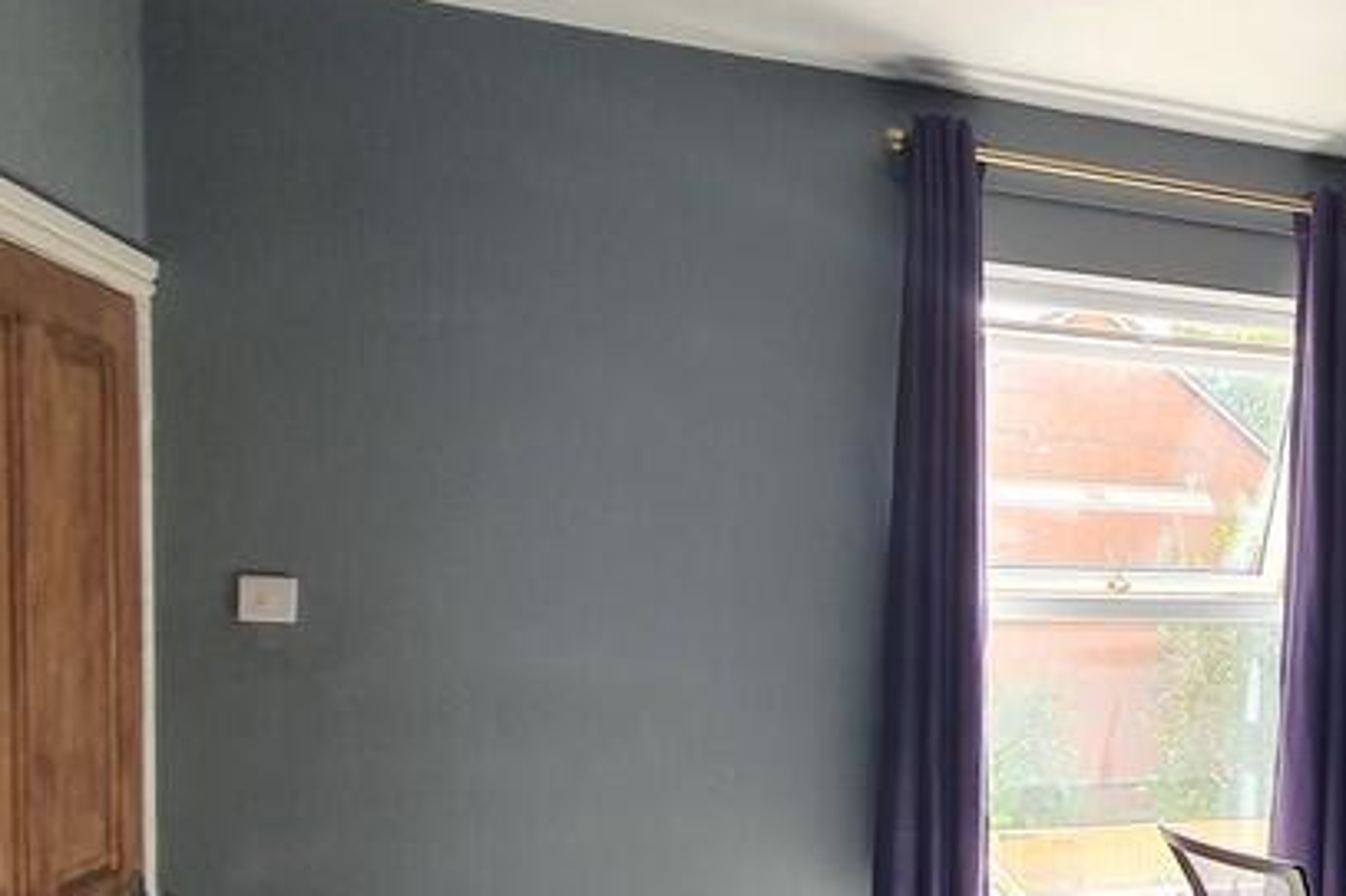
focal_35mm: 34
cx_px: 1369
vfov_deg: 38.0
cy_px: 658
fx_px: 1271
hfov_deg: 46.1
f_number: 2.2
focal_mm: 1.8
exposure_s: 1/50
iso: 50
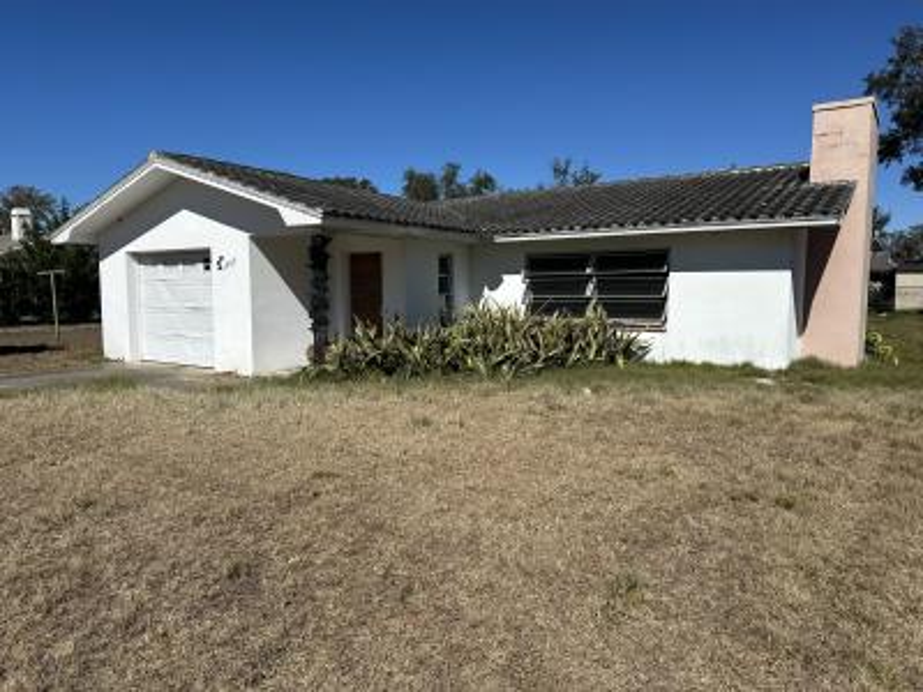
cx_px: 462
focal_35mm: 24
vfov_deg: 56.8
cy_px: 346
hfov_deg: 71.6
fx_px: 640
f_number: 1.78
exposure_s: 1/8929
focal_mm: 6.86
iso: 80
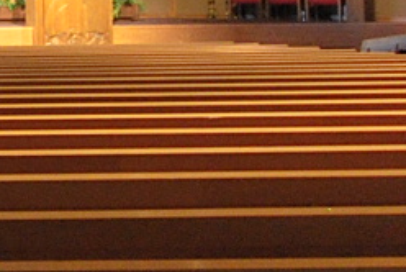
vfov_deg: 11.4
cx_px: -295
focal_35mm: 117
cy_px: -103
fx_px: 1321
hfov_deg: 15.4
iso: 400
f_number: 3.5
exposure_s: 1/25
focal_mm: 10
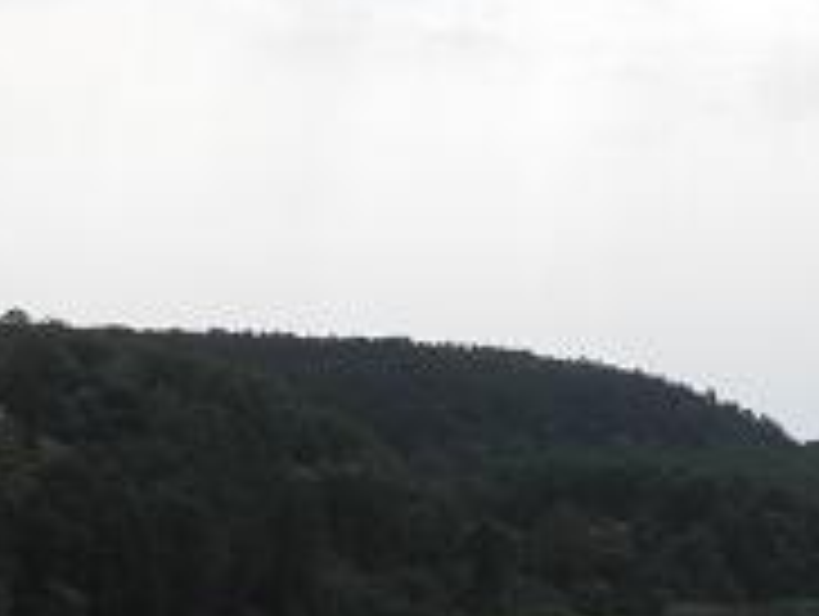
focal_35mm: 191
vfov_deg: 7.8
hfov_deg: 10.3
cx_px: 194
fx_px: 4525
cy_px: 589
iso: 100
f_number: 4.5
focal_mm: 14.5
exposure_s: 1/1250
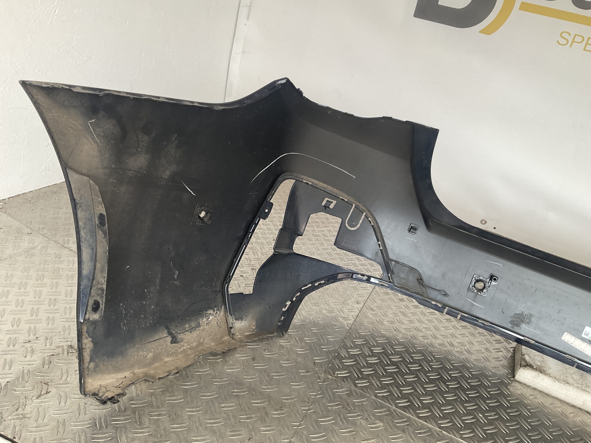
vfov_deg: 48.2
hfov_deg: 61.7
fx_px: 495
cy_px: 222
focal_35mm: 29
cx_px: 296
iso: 50
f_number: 1.8
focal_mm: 3
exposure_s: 1/120
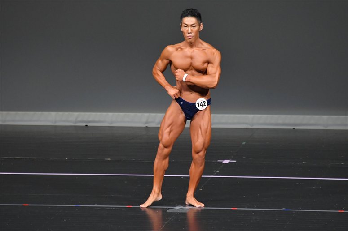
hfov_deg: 5.5
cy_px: 116
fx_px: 3623
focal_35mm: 375
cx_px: 174
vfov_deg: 3.7
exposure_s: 1/400
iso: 4000
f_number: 5.6
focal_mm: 250
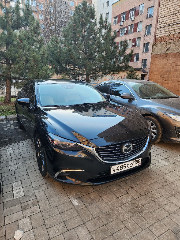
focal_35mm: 23
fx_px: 159
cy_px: 120
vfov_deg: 73.9
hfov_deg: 58.9
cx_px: 90
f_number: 1.8
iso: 25
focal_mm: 5.4
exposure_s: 1/180
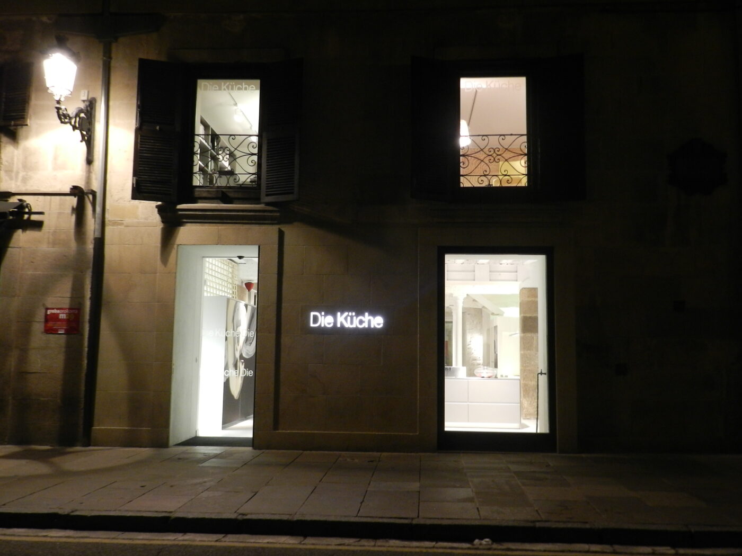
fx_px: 664
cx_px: 371
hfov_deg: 58.4
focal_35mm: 31
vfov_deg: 45.4
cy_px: 278
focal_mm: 5.6
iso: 400
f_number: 3.7
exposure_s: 1/8
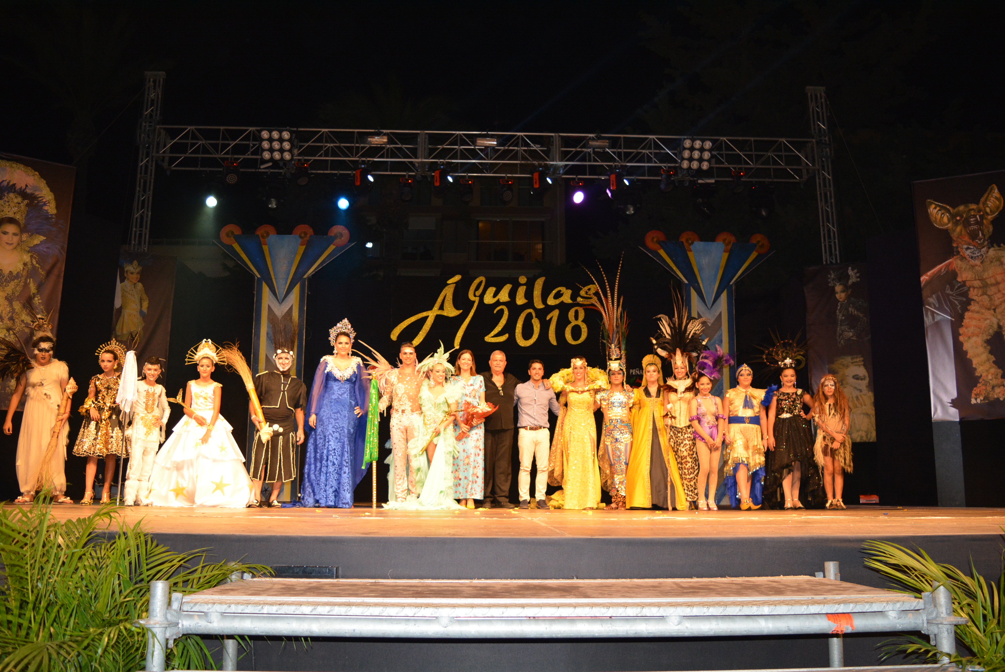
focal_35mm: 32
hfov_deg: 59.5
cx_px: 502
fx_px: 880
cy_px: 336
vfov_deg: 41.8
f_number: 3.8
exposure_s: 1/60
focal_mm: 21
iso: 1250
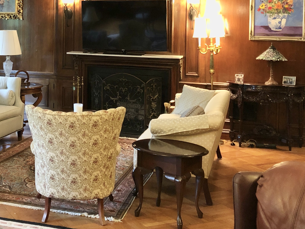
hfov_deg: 32.0
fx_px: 520
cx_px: 69
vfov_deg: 24.4
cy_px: 40
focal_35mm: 59
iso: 100
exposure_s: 1/10
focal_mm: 3.99
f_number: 1.8
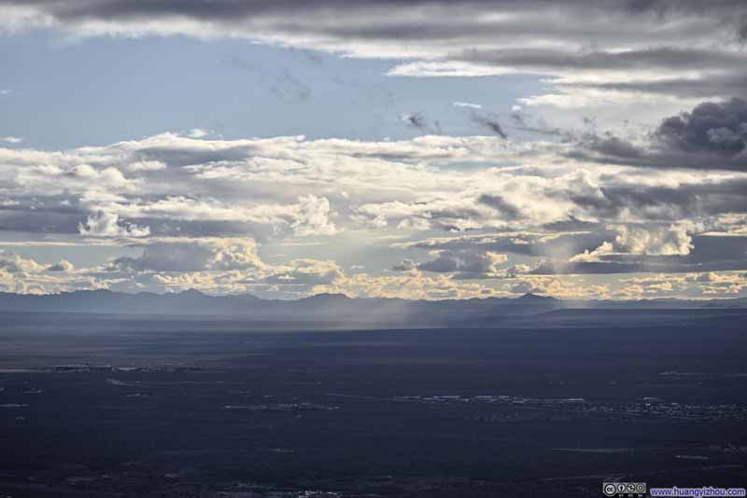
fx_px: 2491
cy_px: 249
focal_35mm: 120
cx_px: 374
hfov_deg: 17.1
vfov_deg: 11.4
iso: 100
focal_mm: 120
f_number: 5
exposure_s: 1/2000
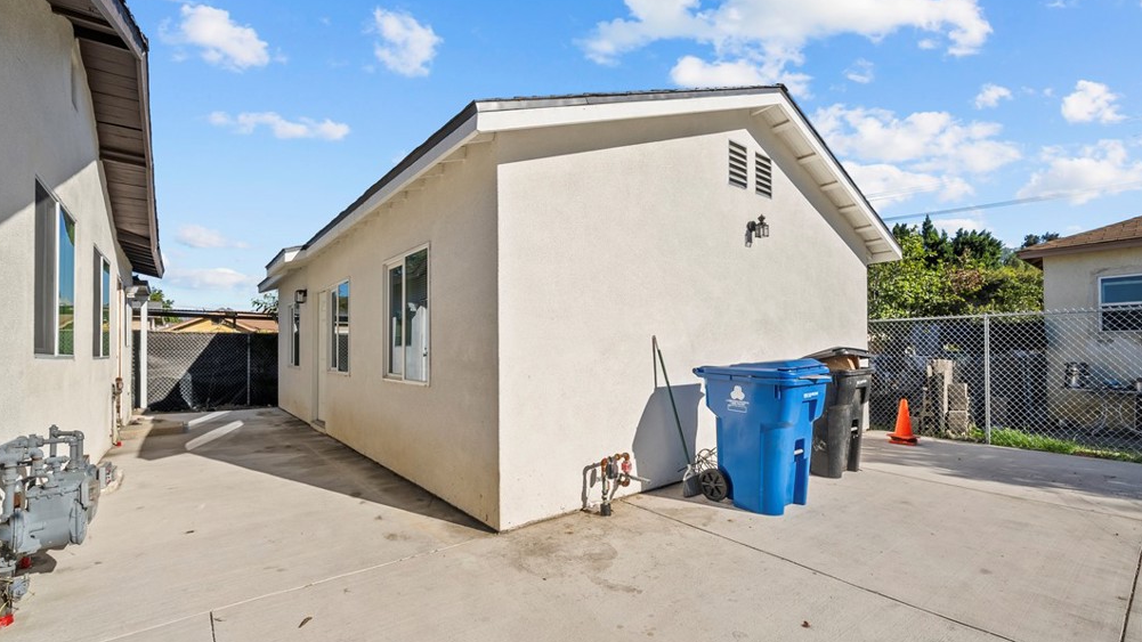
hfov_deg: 103.0
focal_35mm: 15
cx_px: 574
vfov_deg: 70.4
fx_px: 454
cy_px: 345
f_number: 9
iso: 125
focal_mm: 14
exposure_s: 1/200
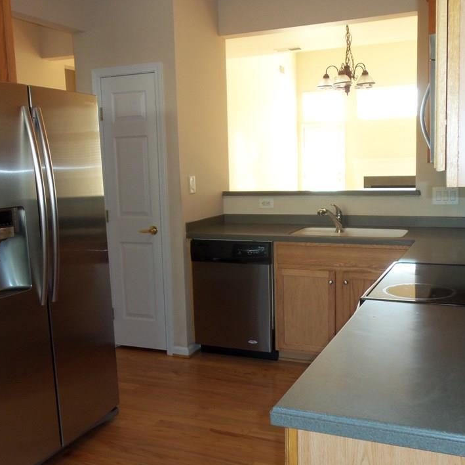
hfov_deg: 44.9
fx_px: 562
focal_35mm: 37
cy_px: 237
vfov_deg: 44.9
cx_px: 242
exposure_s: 1/30
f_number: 3.4
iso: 100
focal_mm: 5.2
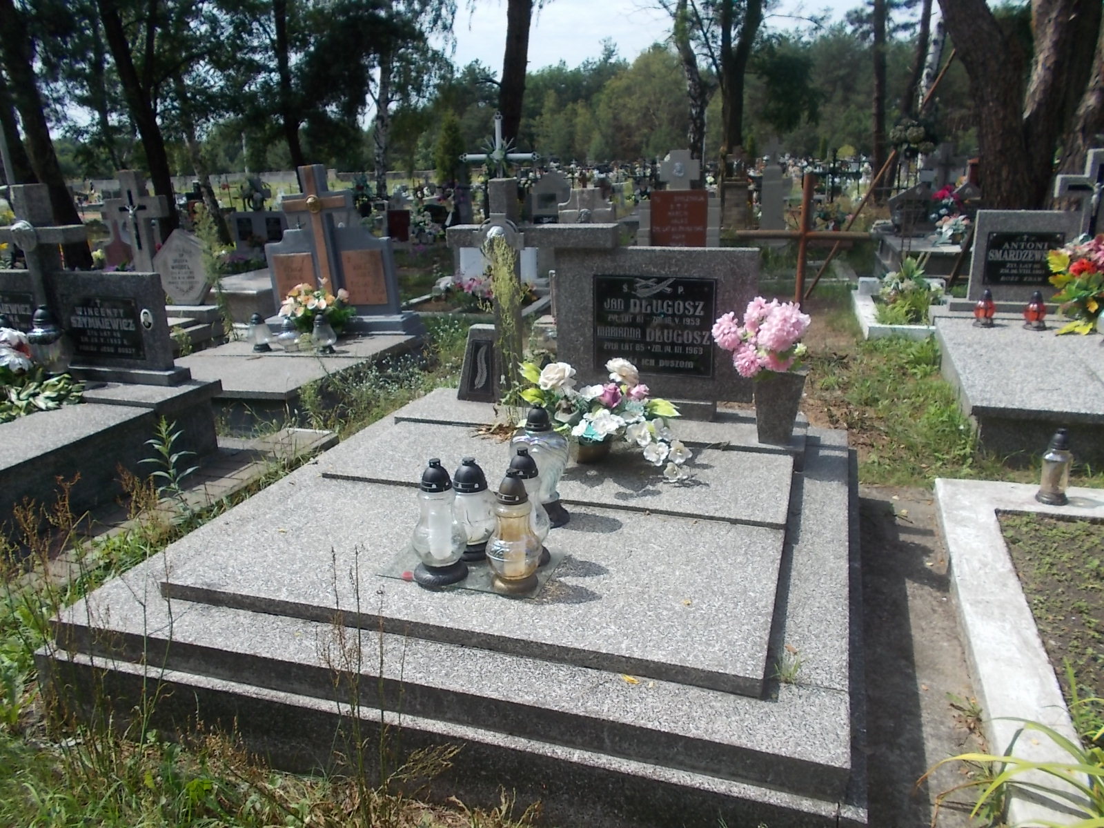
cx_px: 552
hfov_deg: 67.3
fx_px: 829
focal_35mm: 26
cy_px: 414
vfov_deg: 53.1
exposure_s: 1/160
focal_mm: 4.6
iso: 80
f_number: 8
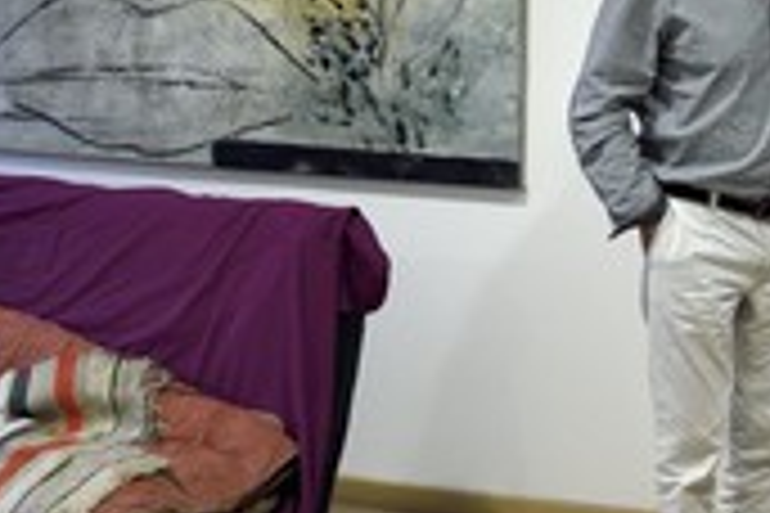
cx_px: 860
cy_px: -36
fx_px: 1262
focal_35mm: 59
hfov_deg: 30.2
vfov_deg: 21.9
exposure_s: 1/40
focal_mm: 24
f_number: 6.3
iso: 1600
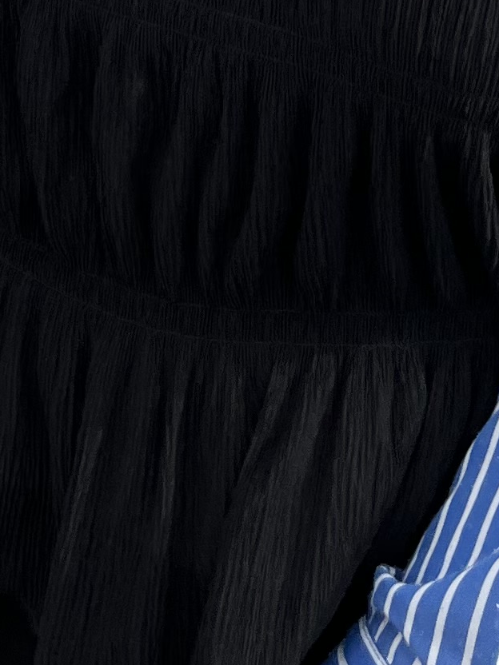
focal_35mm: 126
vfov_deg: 12.6
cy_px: -867
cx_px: 449
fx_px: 2422
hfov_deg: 11.7
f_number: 1.6
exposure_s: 1/1279
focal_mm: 5.1
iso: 50
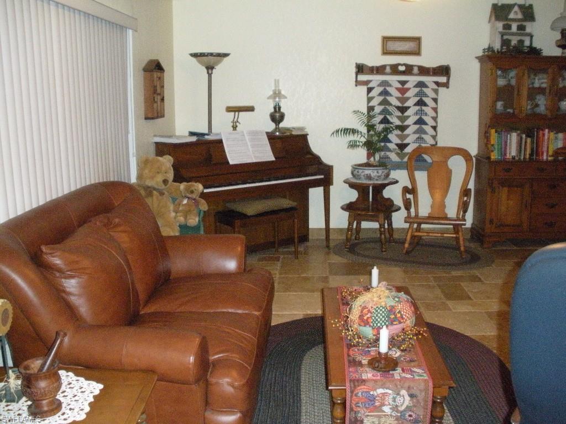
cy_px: 212
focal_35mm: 36
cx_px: 283
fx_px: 589
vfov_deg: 39.7
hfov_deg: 51.4
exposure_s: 1/60
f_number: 3.5
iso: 714
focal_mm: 6.3
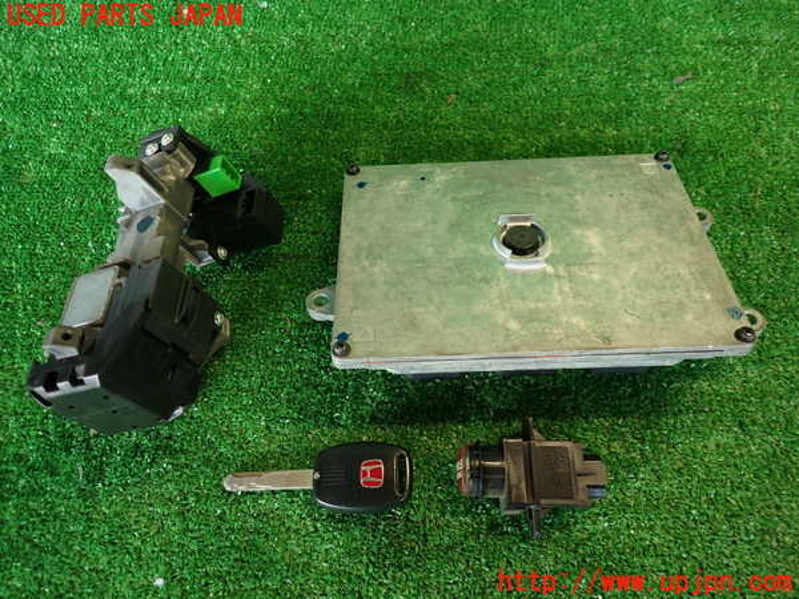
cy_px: 300
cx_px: 400
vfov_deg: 54.9
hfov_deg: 69.4
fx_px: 577
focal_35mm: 25
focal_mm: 4.5
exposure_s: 1/40
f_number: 2
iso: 200
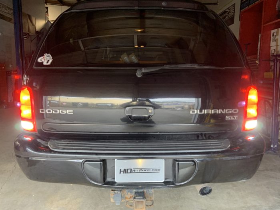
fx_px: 210
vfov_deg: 53.1
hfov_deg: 67.3
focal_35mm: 26
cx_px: 140
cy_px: 105
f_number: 1.8
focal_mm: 4.25
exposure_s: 1/52
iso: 400
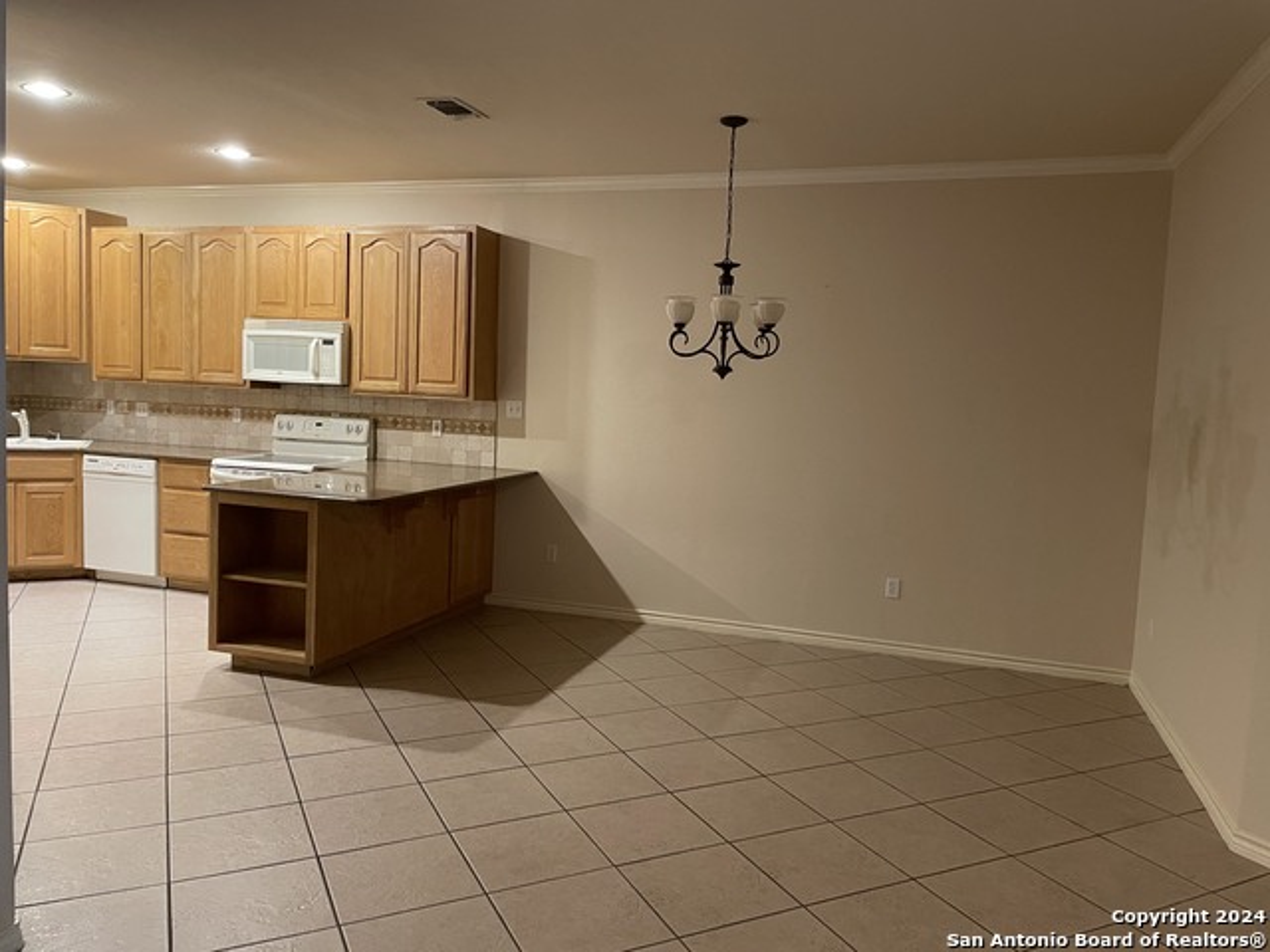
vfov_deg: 53.1
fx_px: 954
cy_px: 476
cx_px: 635
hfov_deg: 67.3
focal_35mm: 26
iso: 400
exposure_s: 1/60
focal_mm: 4.2
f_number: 1.6
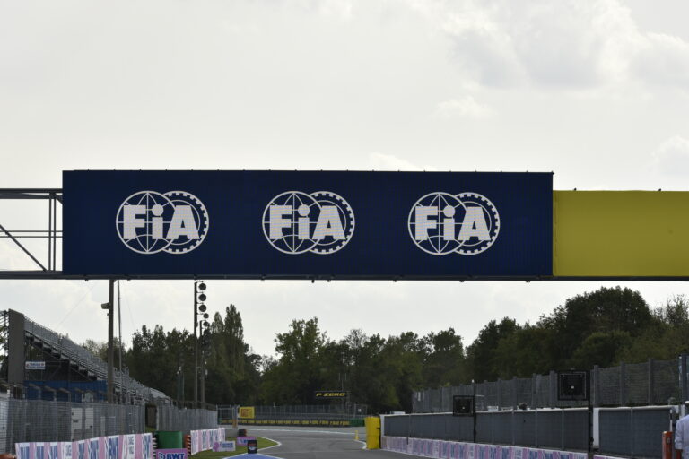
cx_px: 344
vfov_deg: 11.2
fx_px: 2335
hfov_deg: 16.8
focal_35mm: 122
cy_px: 230
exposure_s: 1/640
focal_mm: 122
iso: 500
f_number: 14
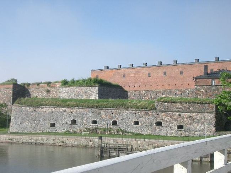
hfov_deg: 26.3
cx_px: 116
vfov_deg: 19.9
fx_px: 494
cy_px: 86
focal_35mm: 74
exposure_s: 1/500
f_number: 3.9
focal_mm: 12.2
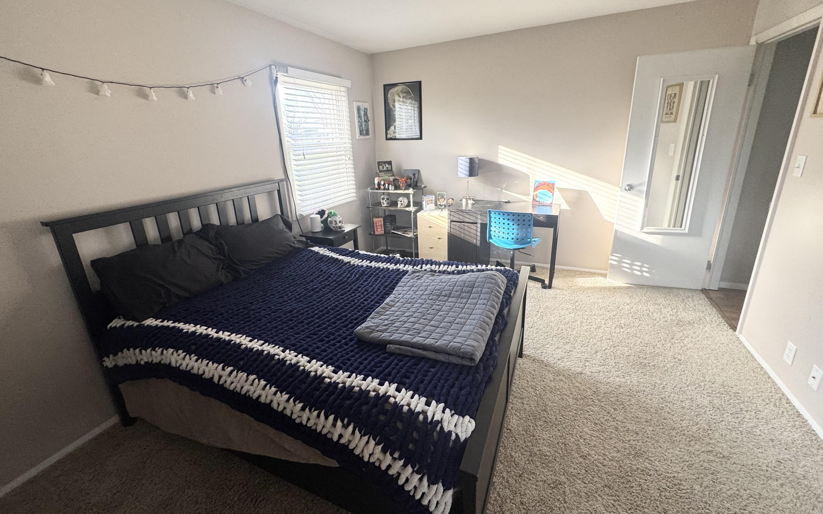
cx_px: 410
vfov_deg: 74.6
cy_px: 236
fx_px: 336
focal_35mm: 15
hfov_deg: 101.5
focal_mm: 2.22
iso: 125
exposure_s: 1/99
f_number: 2.2
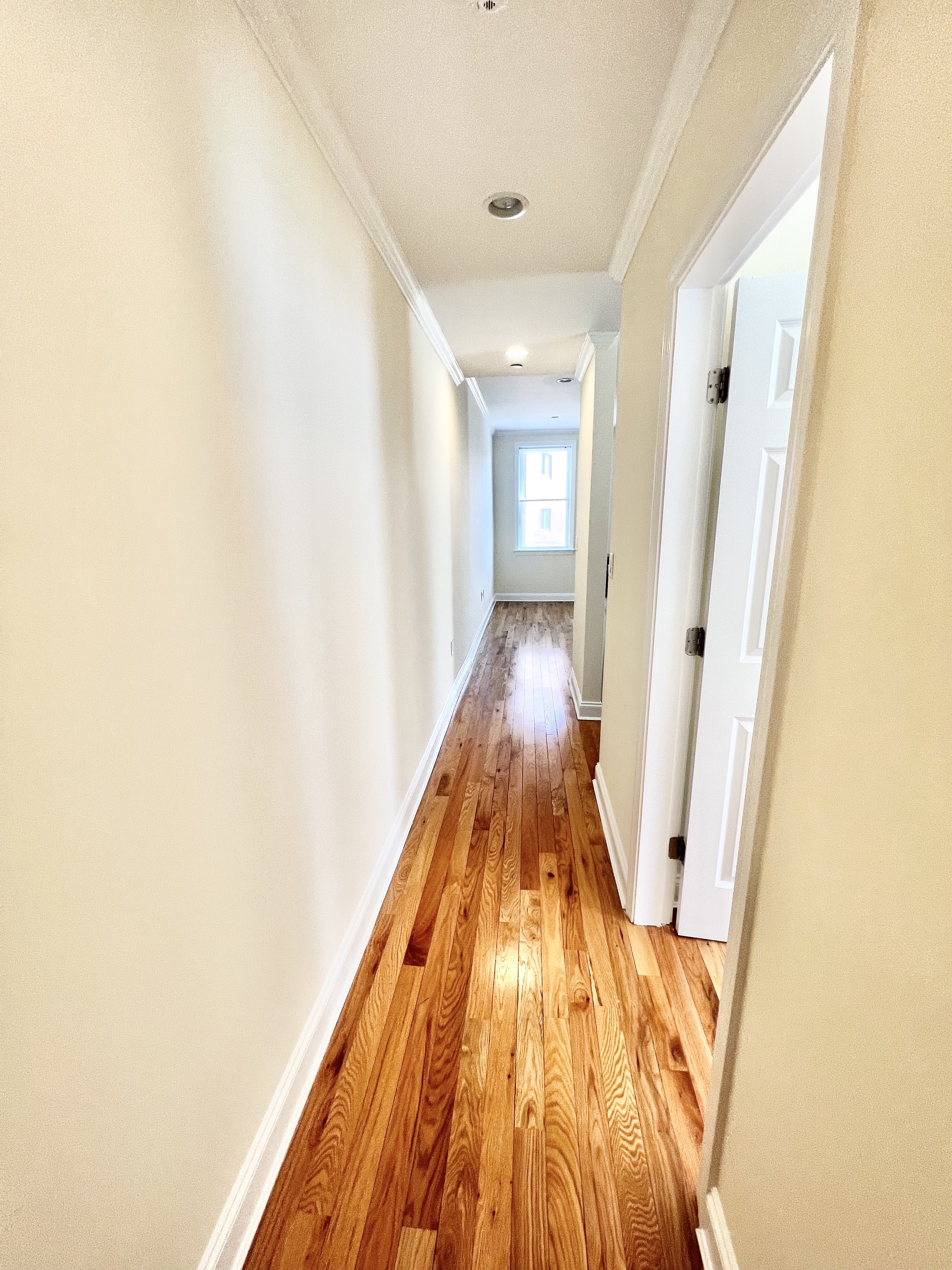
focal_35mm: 13
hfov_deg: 89.9
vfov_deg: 106.2
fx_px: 477
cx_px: 476
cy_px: 635
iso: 100
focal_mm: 1.57
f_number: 1.8
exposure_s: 1/120
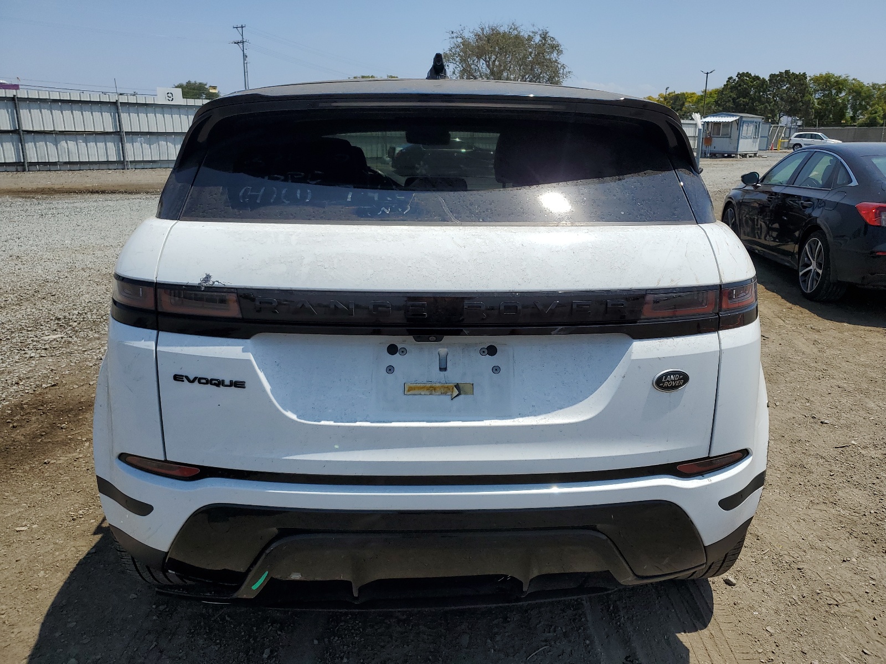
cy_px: 332
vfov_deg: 53.1
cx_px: 443
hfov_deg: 67.3
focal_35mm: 26
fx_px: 665
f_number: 1.5
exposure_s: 1/5000
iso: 50
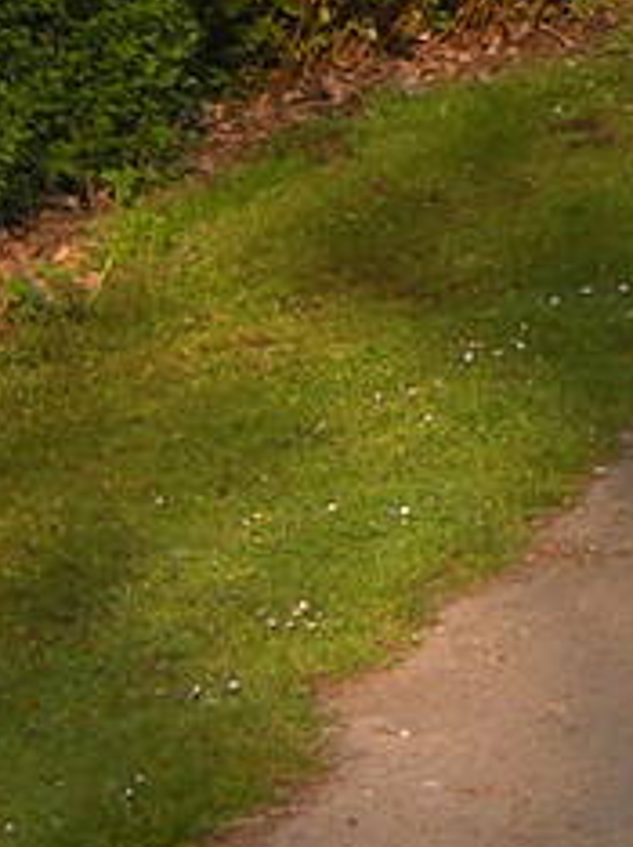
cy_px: -373
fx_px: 6351
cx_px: 1892
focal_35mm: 260
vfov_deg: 7.5
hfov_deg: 5.4
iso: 80
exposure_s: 1/320
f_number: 4
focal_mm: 7.9
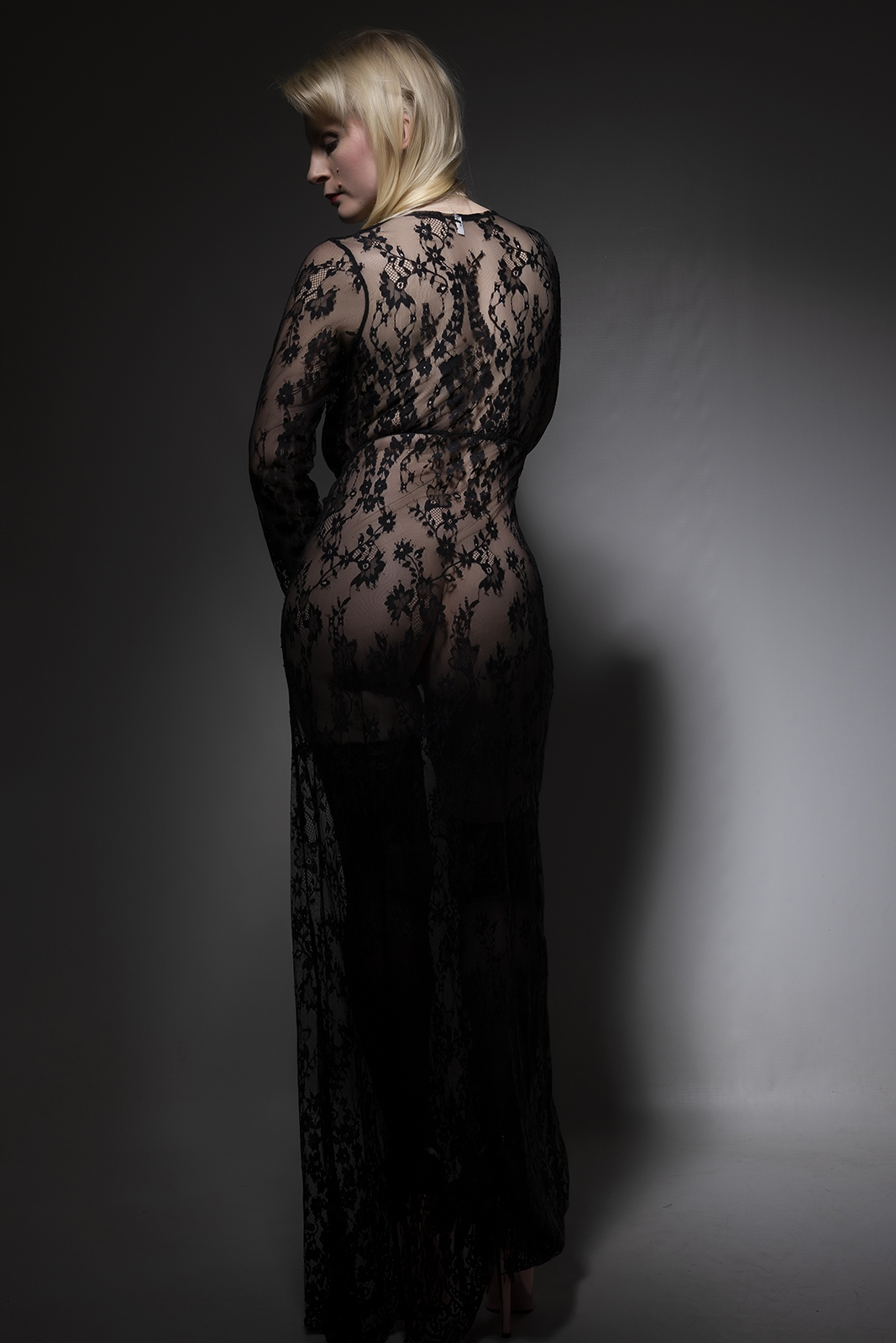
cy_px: 672
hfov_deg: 27.0
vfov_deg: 39.6
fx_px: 1866
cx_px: 448
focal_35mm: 50
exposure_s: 1/200
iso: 100
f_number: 14
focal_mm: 50
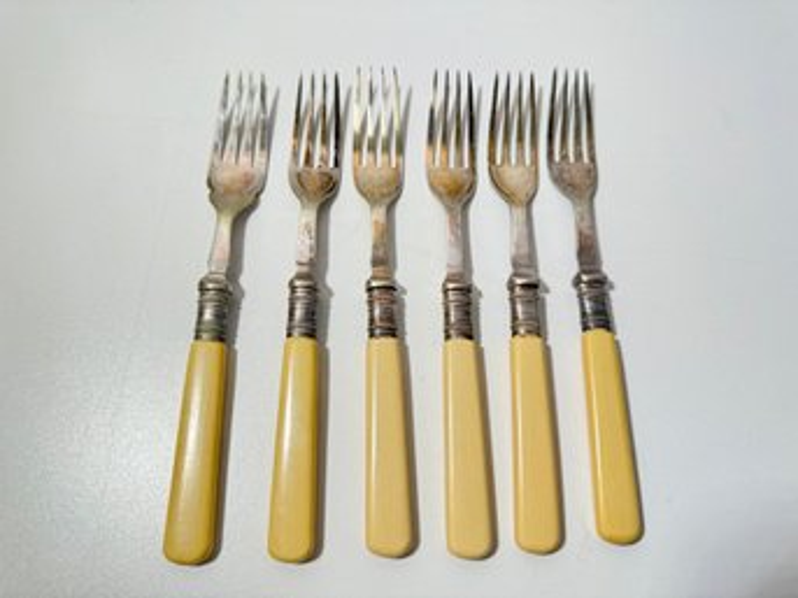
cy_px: 299
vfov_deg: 56.8
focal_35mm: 24
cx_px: 399
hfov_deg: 71.6
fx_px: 553
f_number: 1.78
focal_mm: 6.86
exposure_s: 1/308
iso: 80
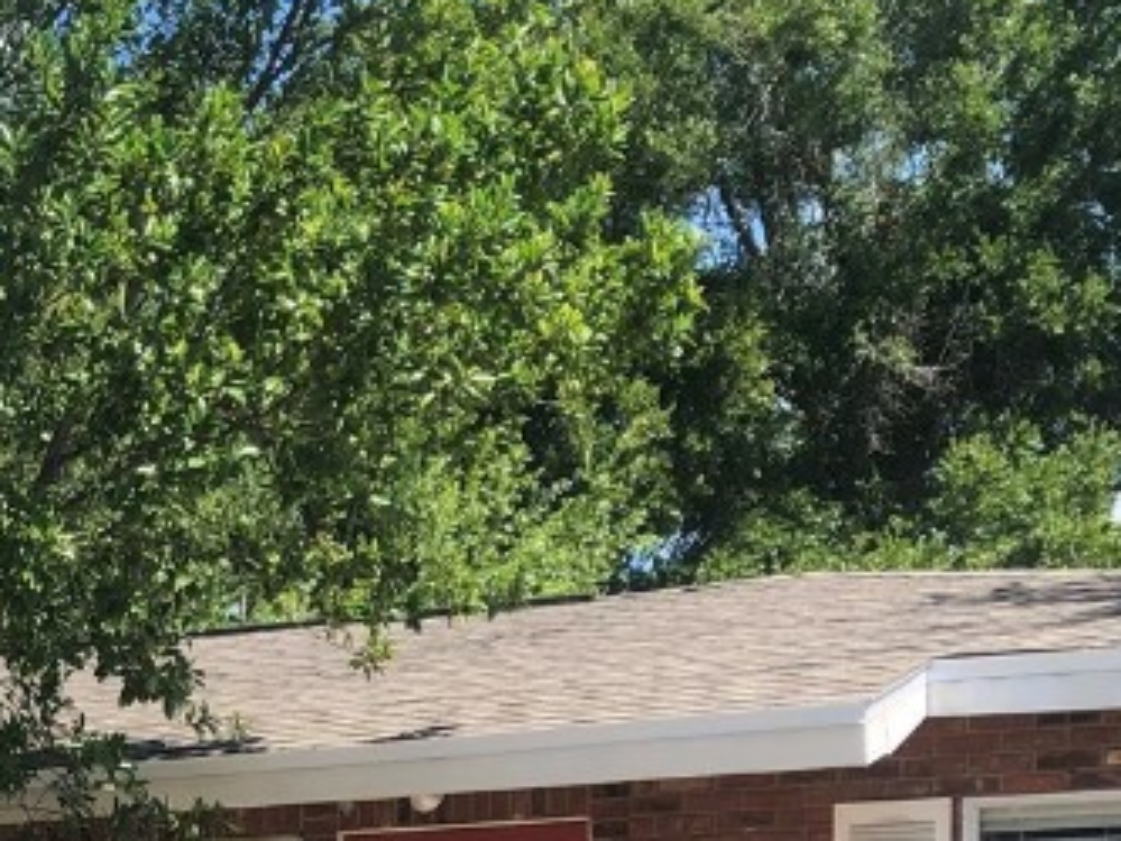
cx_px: -88
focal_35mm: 86
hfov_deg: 21.7
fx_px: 2786
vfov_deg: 15.8
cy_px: 1248
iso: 20
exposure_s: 1/960
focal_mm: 3.99
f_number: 1.8
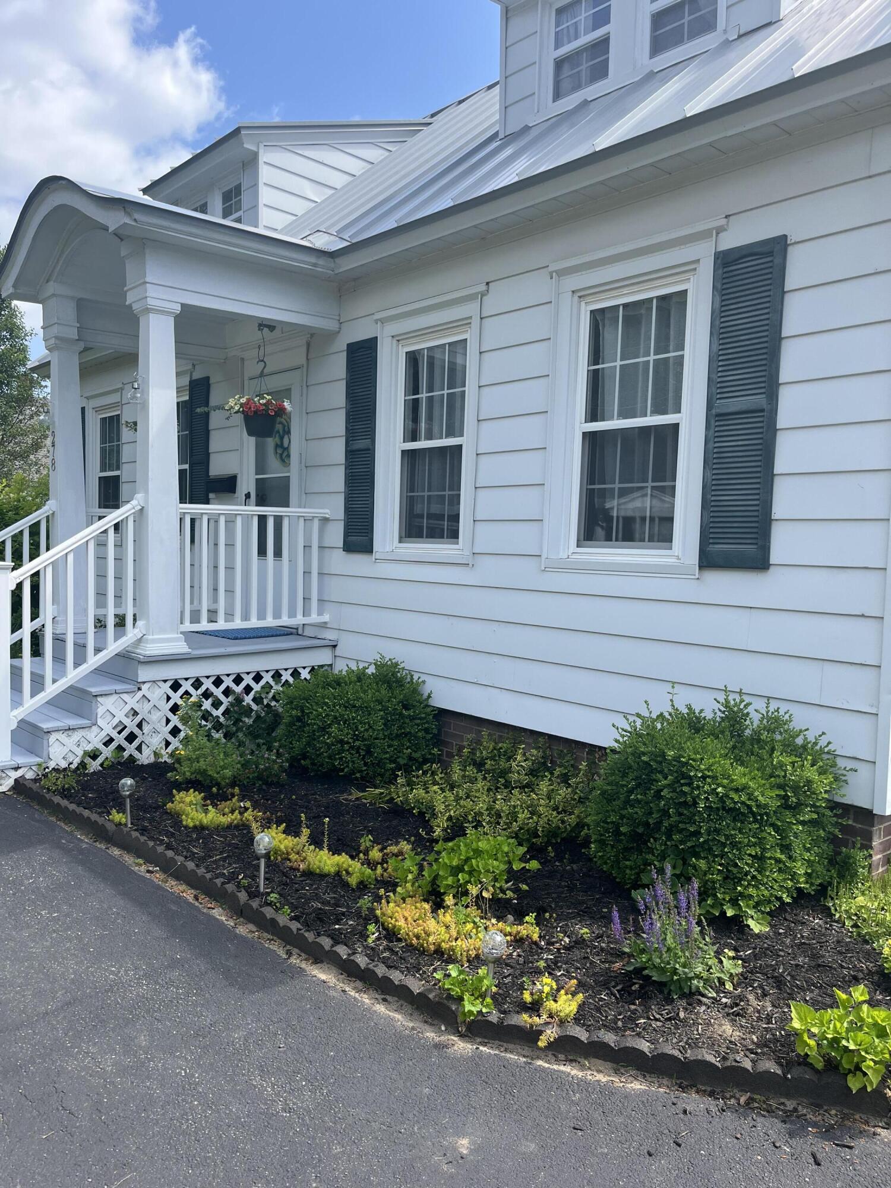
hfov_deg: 53.1
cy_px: 594
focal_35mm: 26
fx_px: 892
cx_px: 446
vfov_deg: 67.3
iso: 50
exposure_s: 1/1623
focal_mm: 5.1
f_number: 1.6
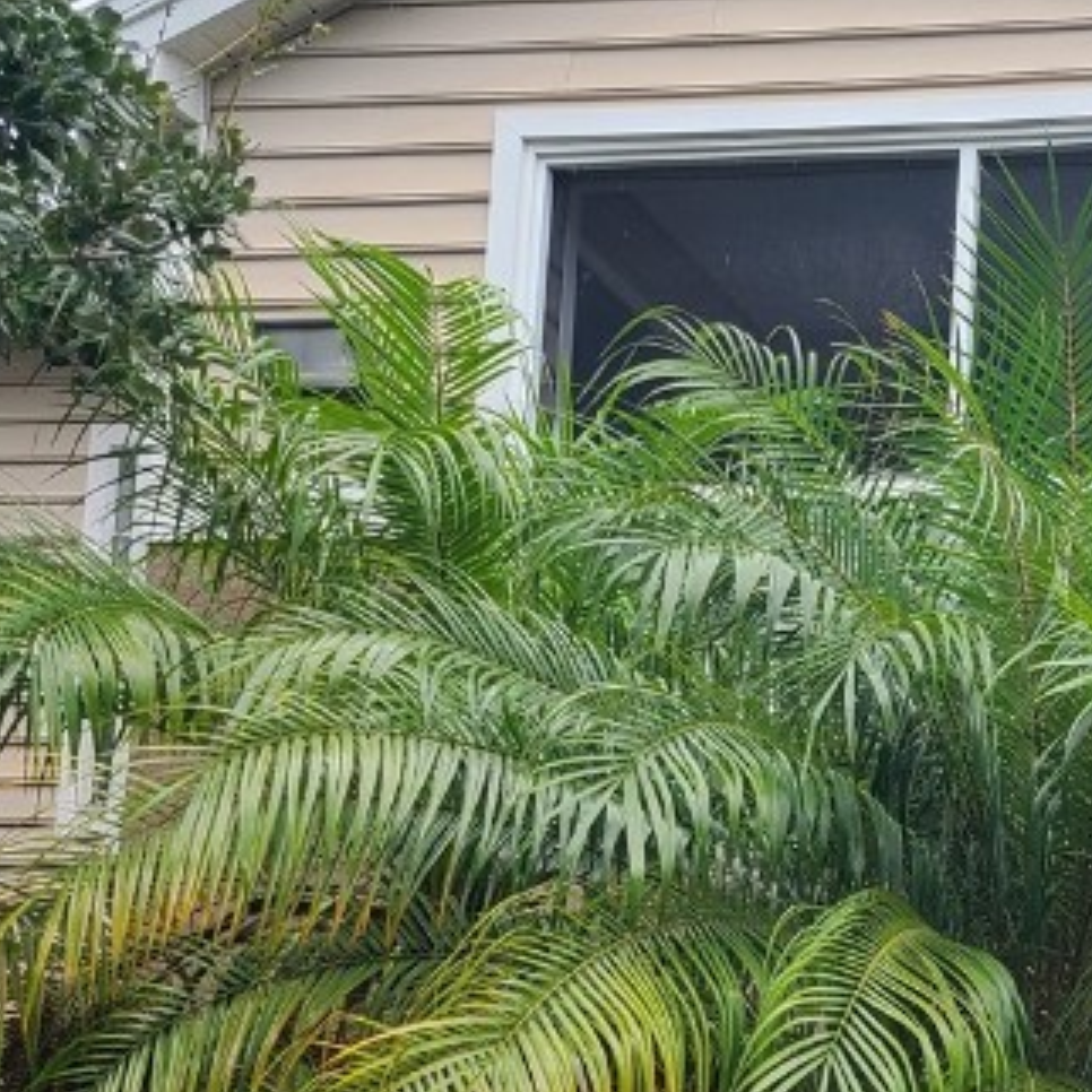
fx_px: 2605
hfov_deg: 21.2
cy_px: 1000
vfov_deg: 23.0
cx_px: 1465
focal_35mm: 73
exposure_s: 1/596
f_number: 1.8
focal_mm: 5.4
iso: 40
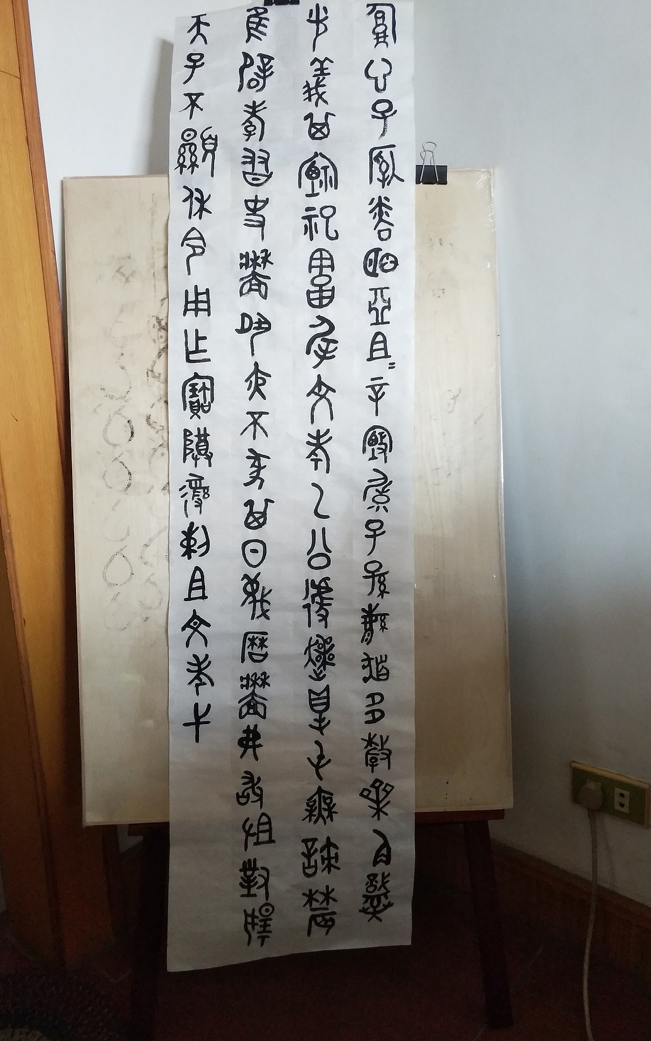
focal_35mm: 24
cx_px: 336
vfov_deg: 74.8
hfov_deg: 51.1
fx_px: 681
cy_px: 506
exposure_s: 1/33.3
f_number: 2
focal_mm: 3.79
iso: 400
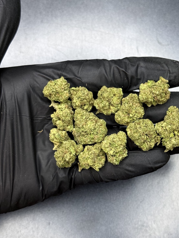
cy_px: 129
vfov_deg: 29.4
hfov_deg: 22.2
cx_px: 121
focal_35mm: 66
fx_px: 455
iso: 160
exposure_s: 1/50
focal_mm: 6.76
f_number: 1.78
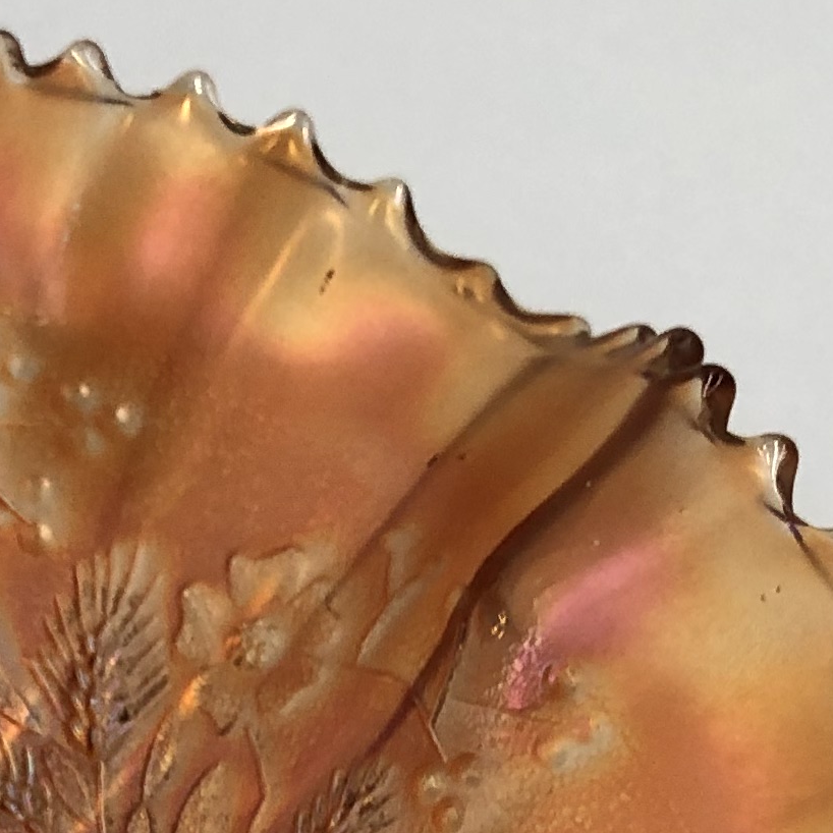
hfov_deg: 13.7
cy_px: 1248
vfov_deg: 13.5
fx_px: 3321
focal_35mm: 122
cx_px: -312
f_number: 1.8
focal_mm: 4
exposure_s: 1/40
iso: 20
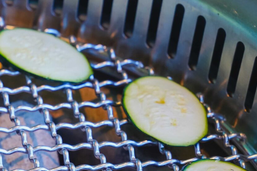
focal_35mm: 215
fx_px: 1535
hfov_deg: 9.4
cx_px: -69
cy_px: 181
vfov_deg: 6.4
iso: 800
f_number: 5.6
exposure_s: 1/80
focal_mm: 70
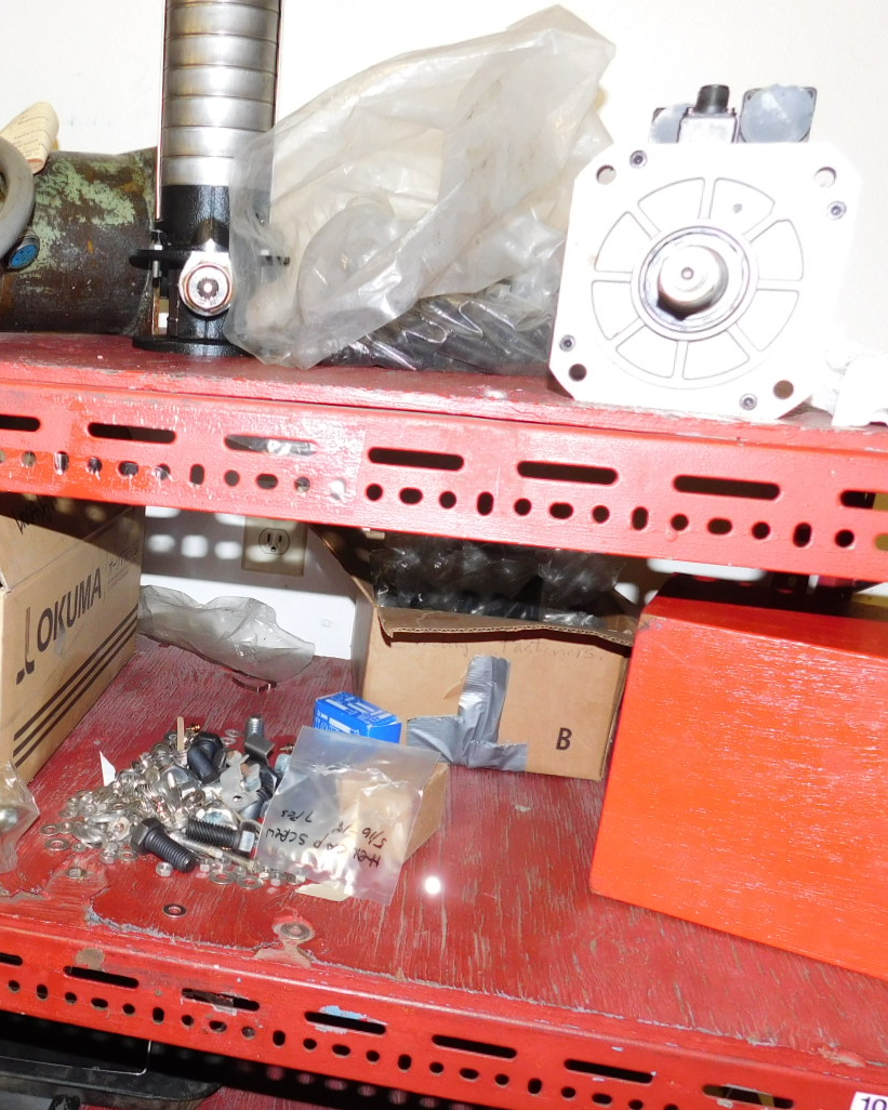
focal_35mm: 35
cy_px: 629
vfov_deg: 51.4
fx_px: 1150
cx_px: 162
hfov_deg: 40.3
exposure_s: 1/30
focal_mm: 4
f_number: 3
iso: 200
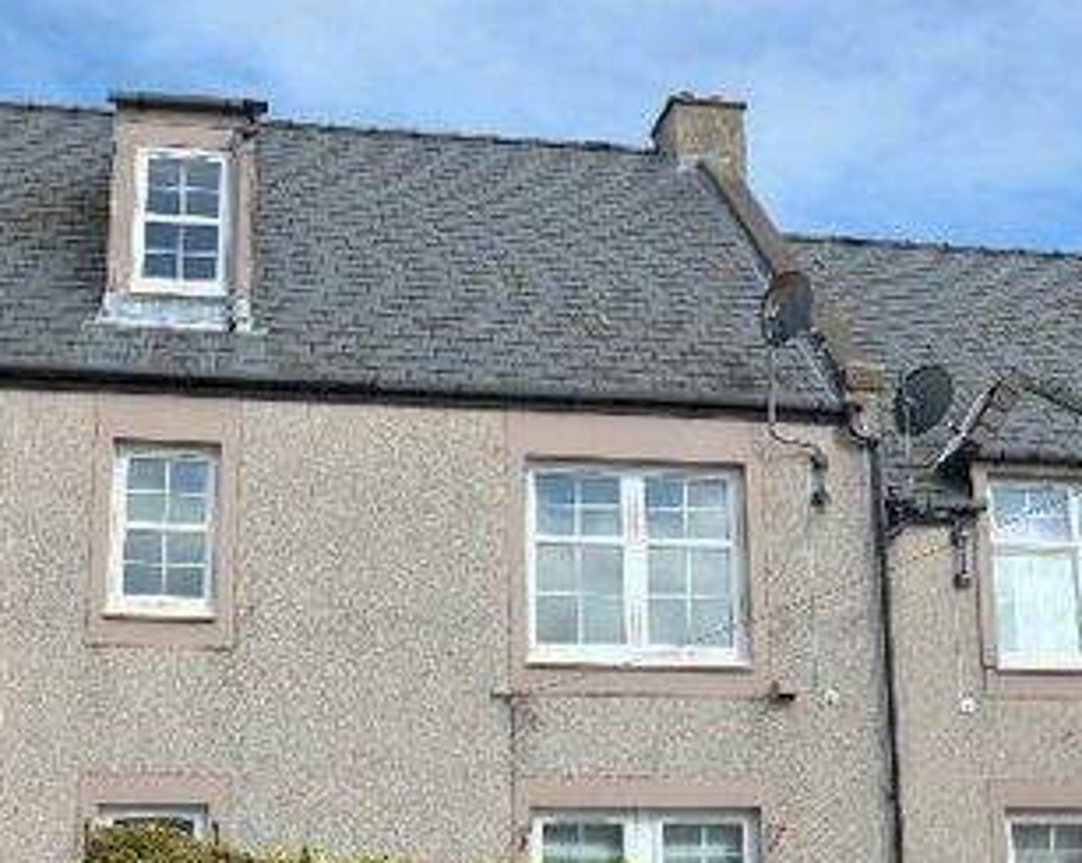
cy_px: 650
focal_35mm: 45
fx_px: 1440
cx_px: 465
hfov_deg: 41.1
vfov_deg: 32.7
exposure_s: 1/200
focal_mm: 14
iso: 100
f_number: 8
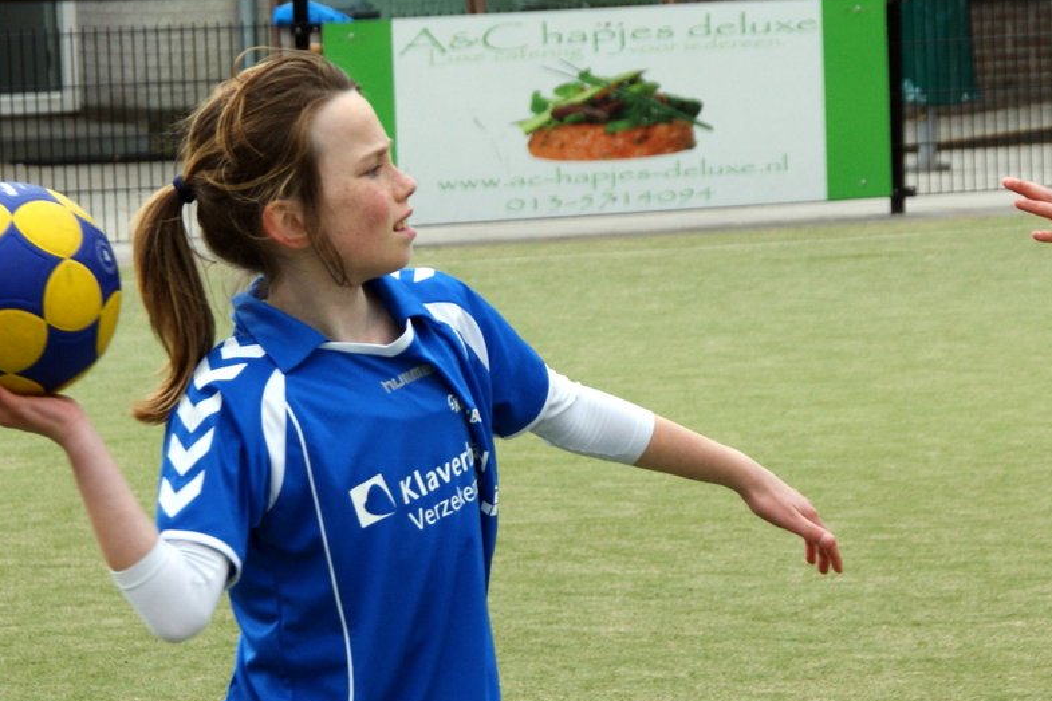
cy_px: 642
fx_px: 7596
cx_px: 675
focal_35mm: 260
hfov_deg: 7.9
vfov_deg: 5.3
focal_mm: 85
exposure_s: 1/250
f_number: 8
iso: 200
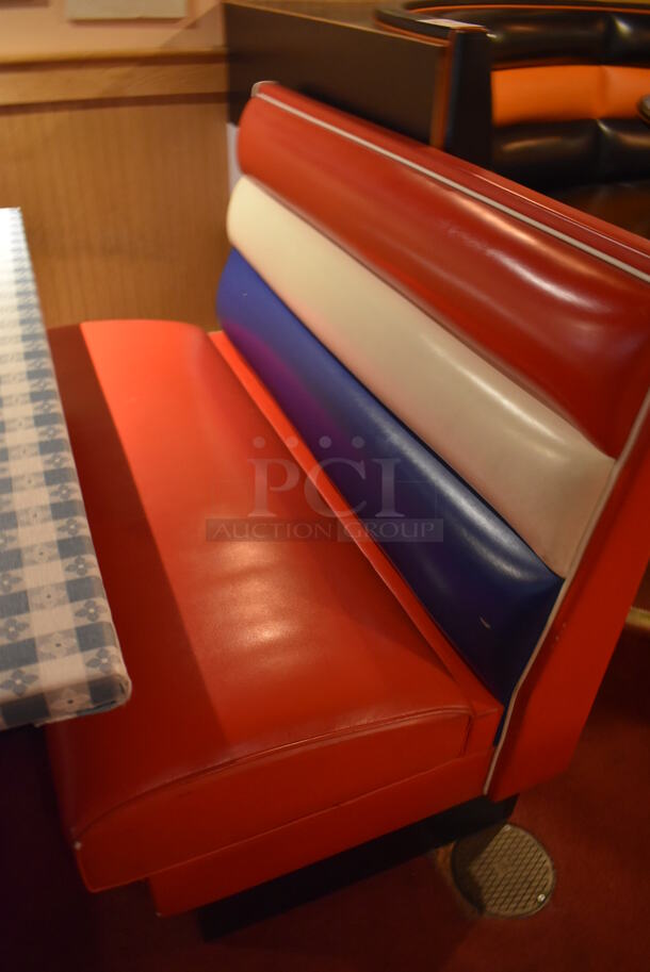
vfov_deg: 67.3
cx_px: 325
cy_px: 486
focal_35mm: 27
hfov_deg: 48.0
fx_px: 730
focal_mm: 18
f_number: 4
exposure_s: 1/30
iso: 2000
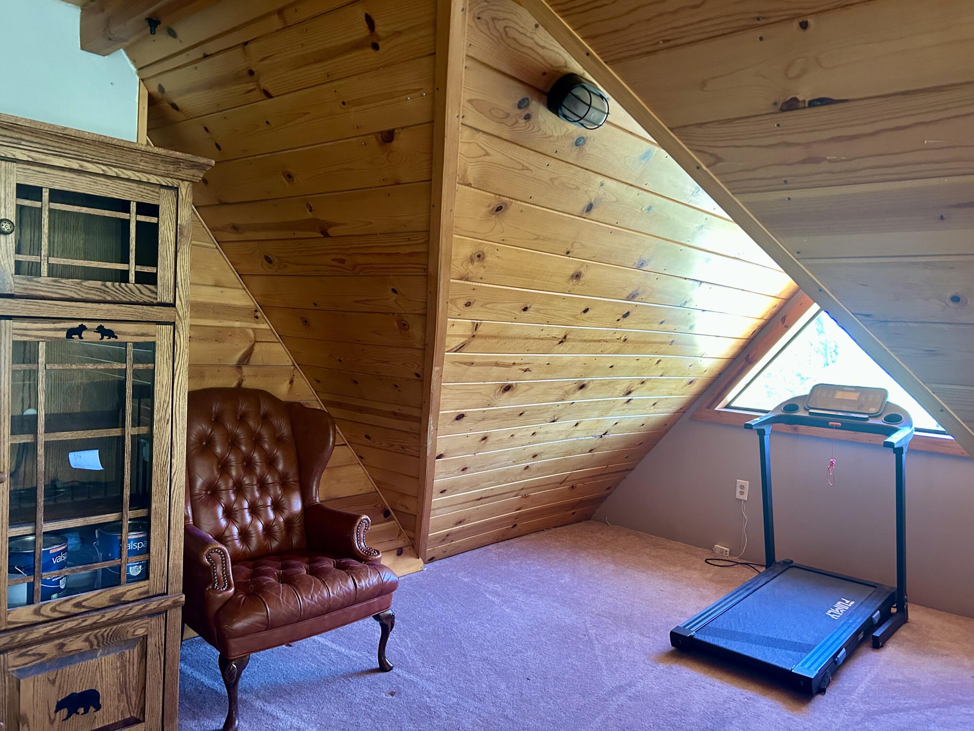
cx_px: 487
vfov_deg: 53.1
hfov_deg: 67.3
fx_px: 732
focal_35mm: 26
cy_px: 366
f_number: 1.5
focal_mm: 5.7
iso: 320
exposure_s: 1/60
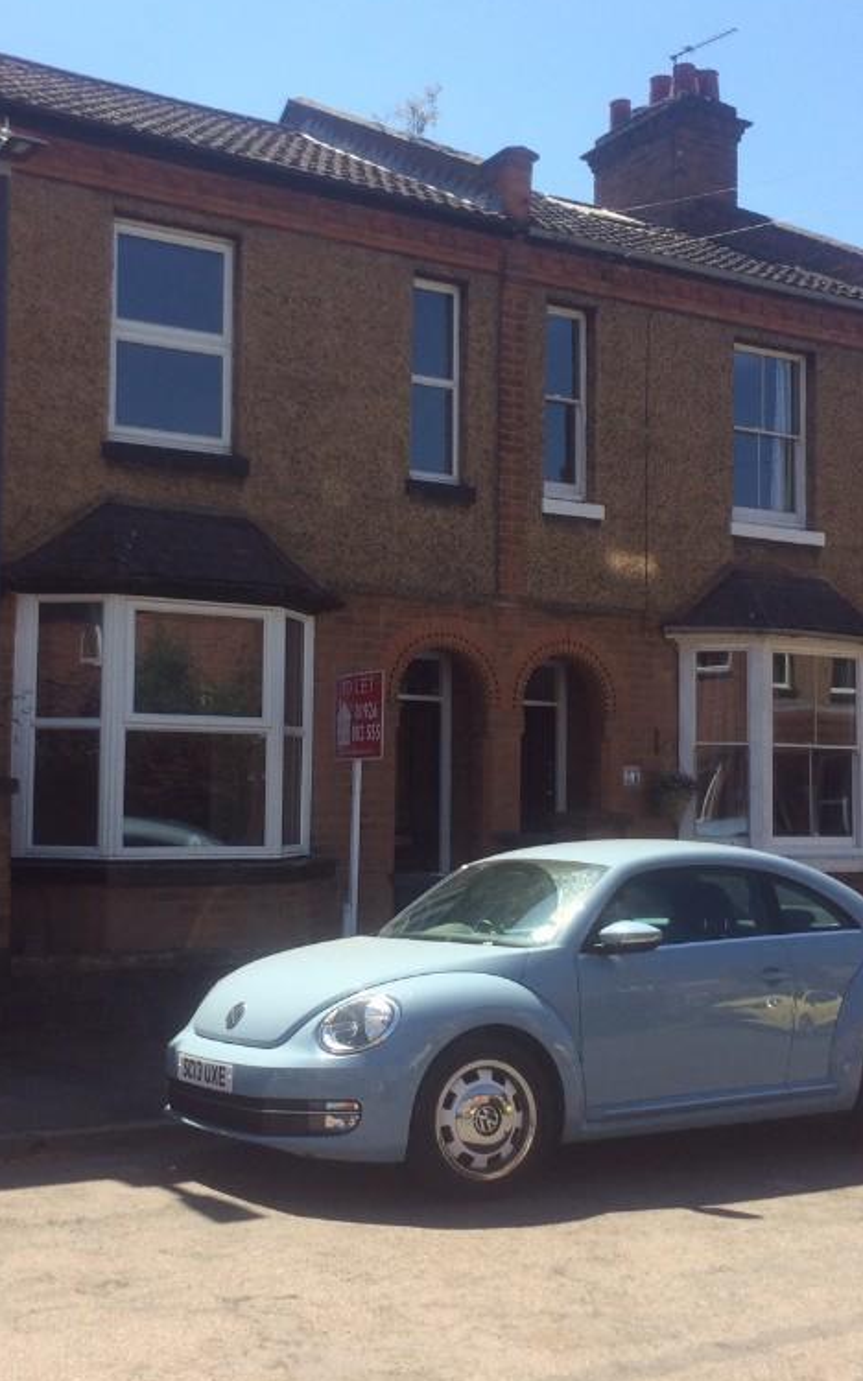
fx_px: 1581
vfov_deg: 47.2
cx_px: 395
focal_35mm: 42
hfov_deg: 30.5
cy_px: 682
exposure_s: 1/977
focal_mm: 4.15
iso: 32
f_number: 2.2
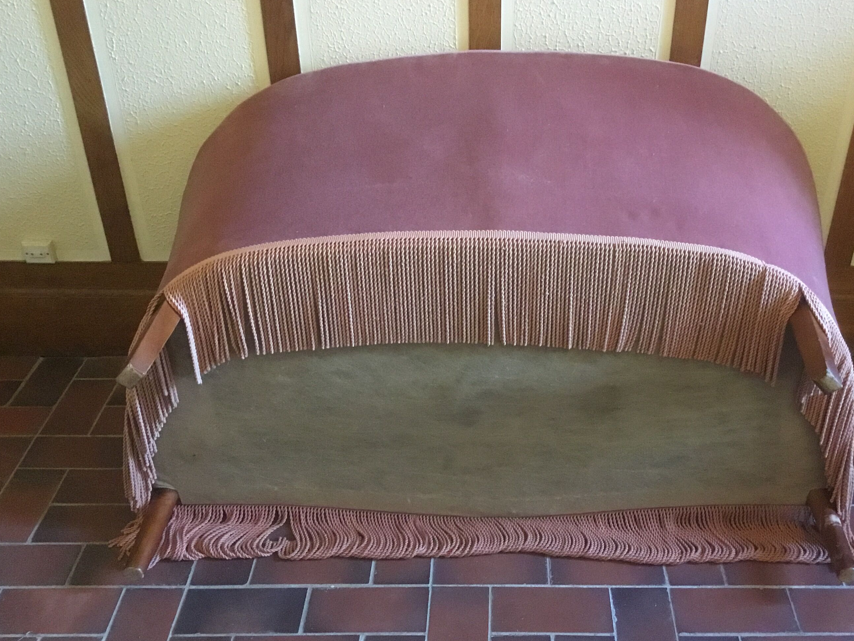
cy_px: 354
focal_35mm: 39
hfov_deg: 47.6
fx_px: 962
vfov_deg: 36.8
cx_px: 517
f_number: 2.4
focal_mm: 3.3
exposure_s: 1/17
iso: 320
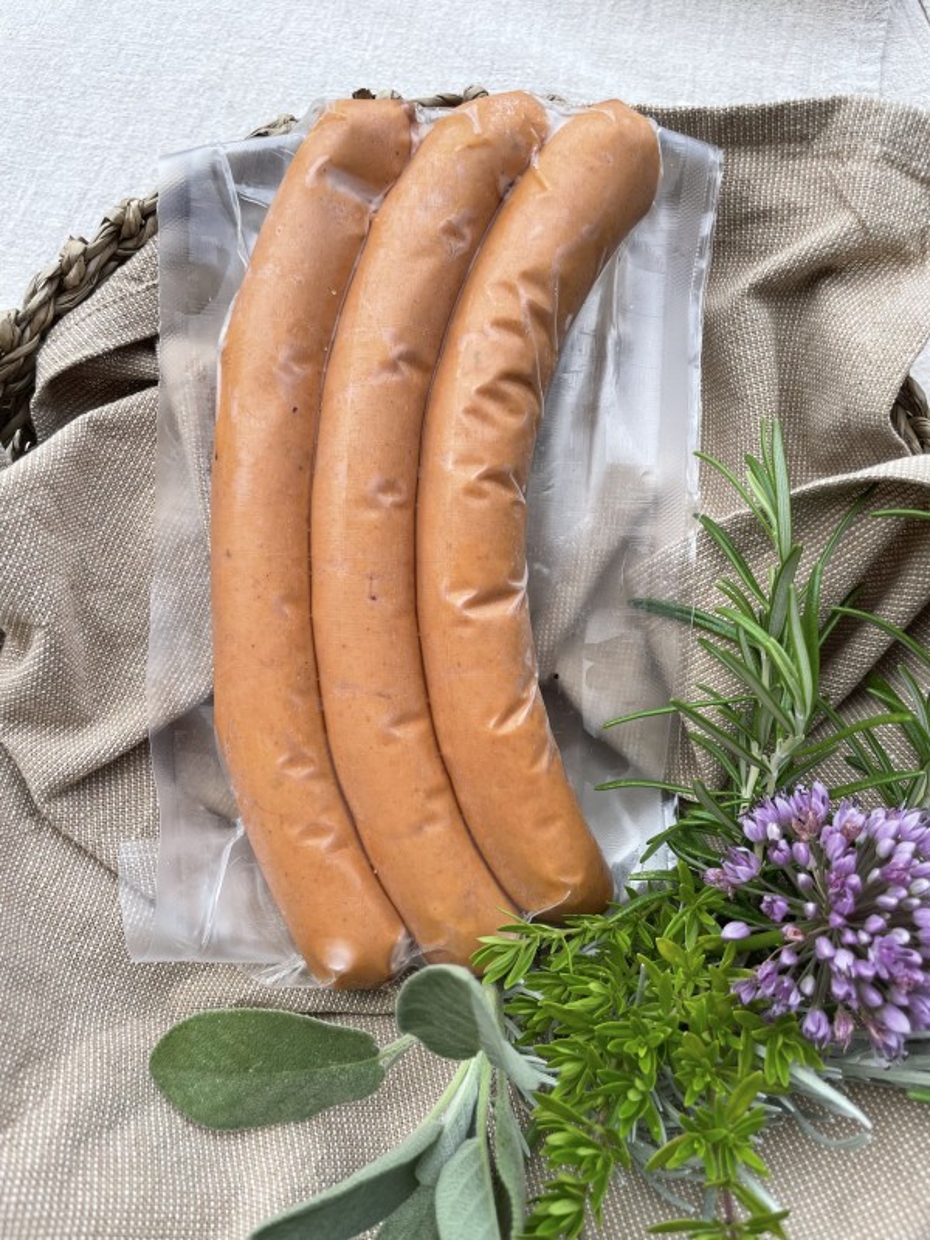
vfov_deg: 67.3
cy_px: 620
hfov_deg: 53.1
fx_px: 931
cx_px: 465
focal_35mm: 26
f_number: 1.6
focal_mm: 4.2
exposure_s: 1/1171
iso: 32
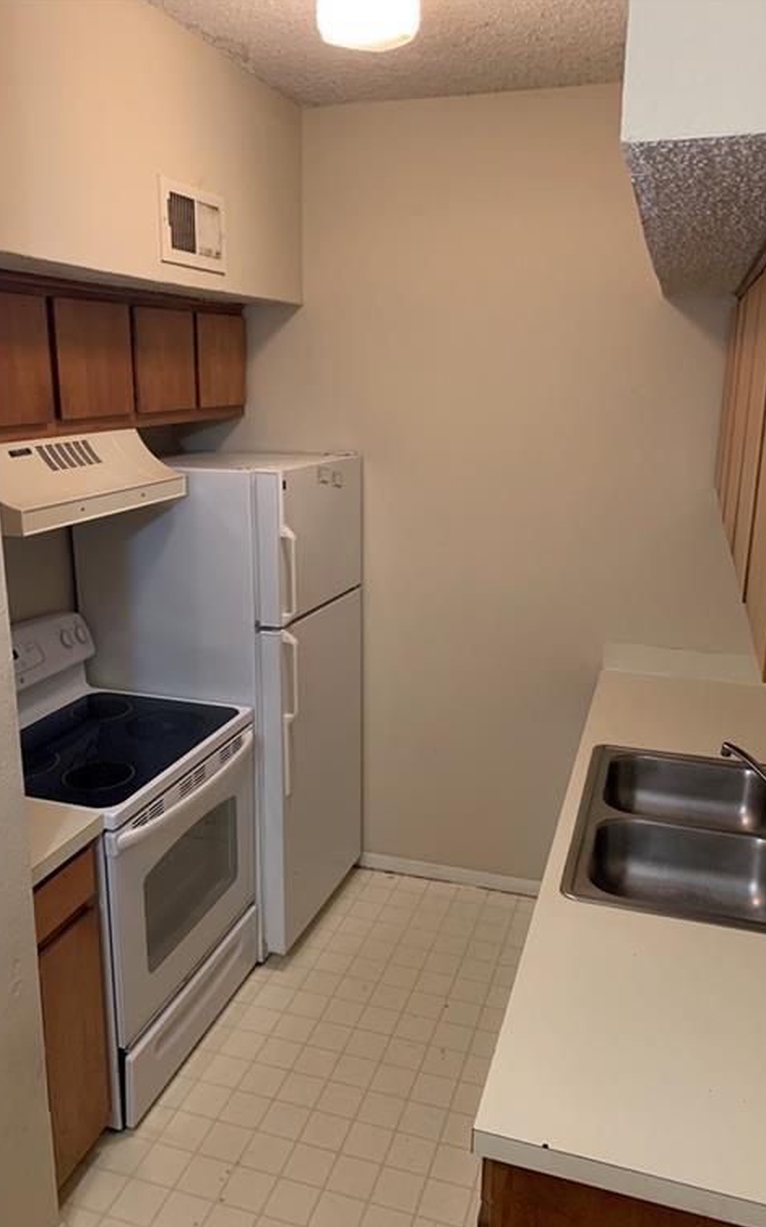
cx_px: 372
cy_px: 618
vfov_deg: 66.5
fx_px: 936
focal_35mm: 28
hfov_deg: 44.5
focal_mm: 4.25
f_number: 1.8
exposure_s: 1/40
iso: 320
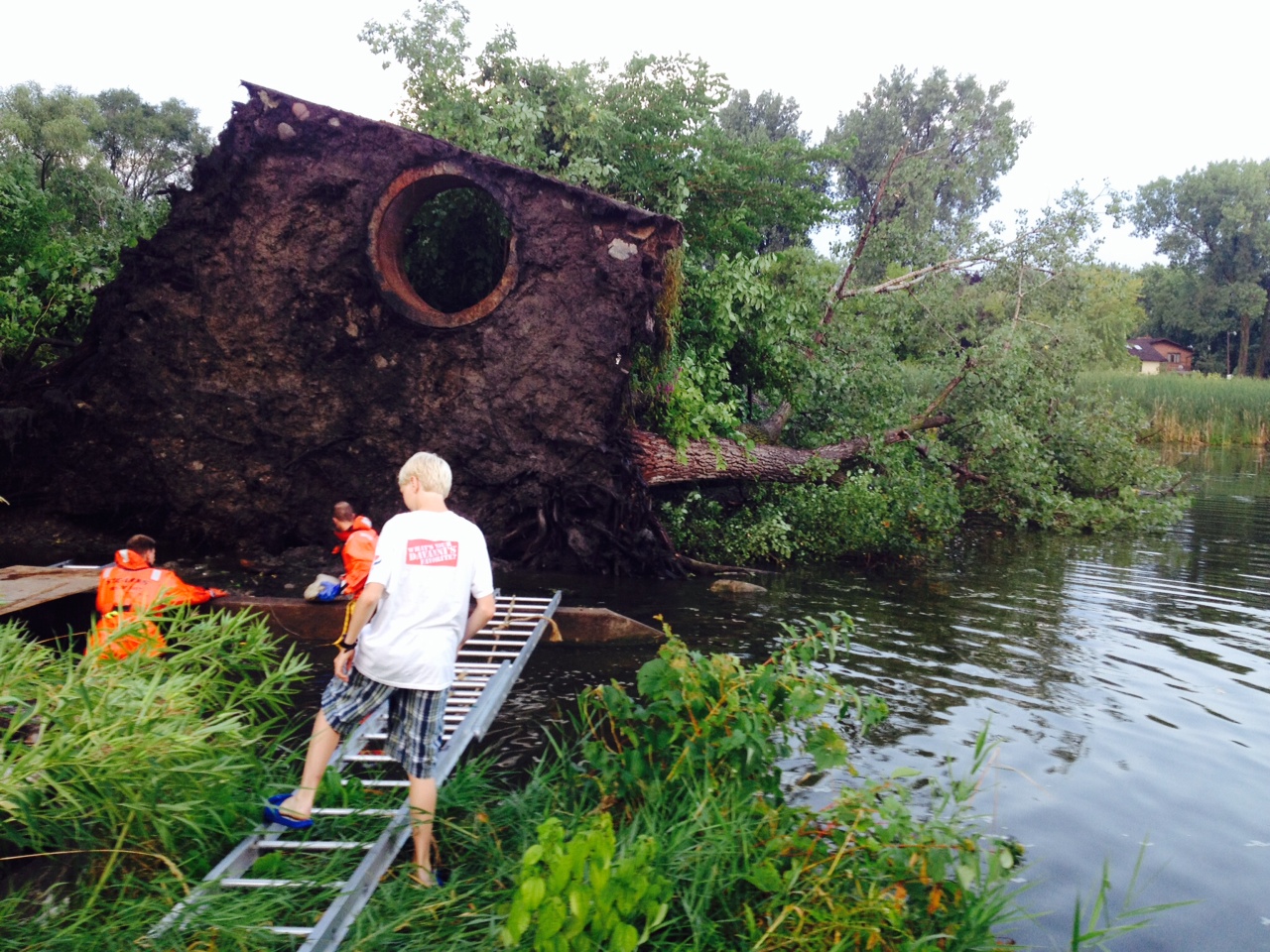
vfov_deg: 40.7
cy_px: 476
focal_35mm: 35
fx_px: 1284
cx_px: 635
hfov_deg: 52.6
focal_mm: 4.28
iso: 50
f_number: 2.4
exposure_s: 1/60
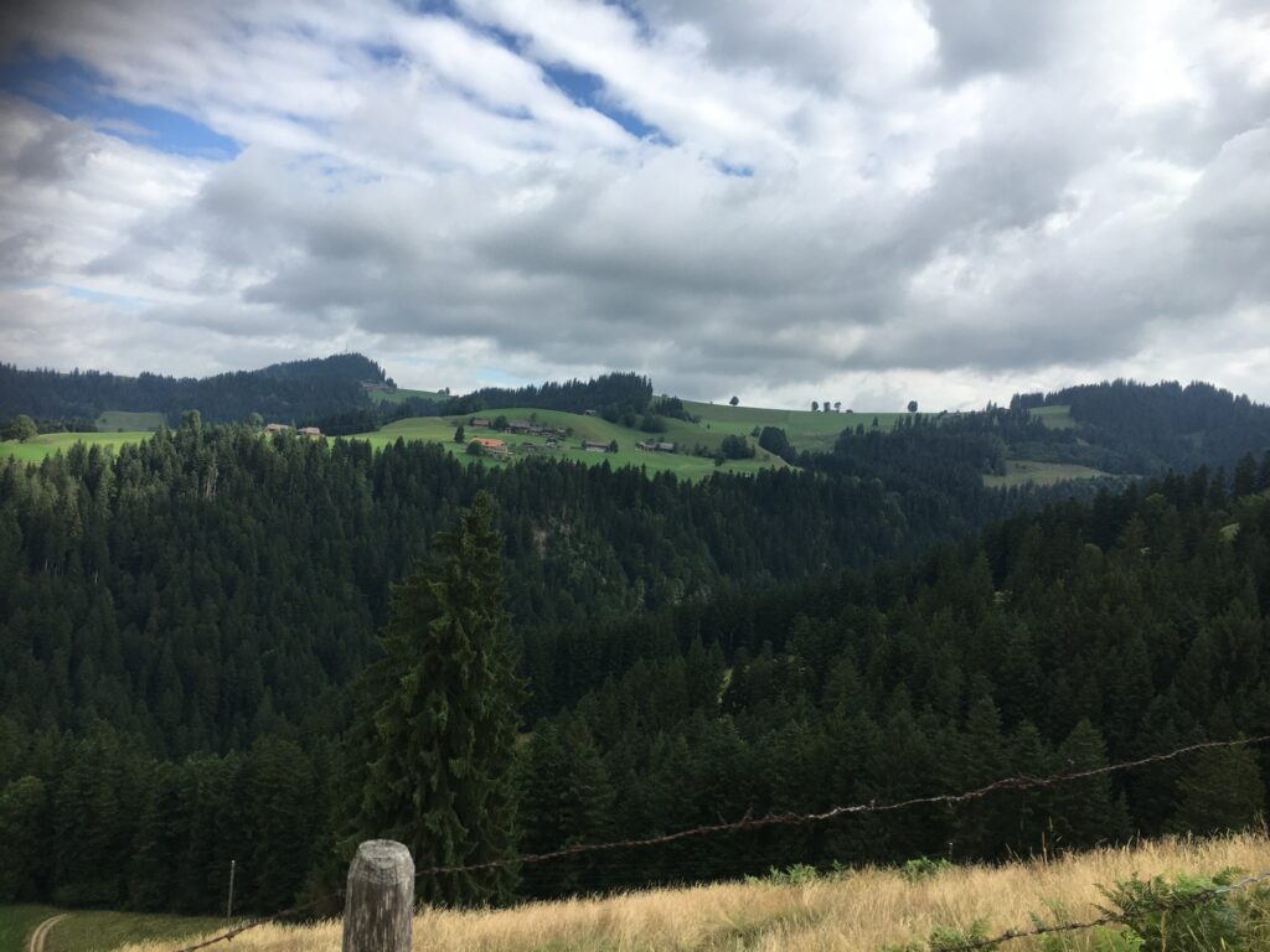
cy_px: 476
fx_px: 1064
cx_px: 635
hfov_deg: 61.7
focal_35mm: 29
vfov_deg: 48.2
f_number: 2.2
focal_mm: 4.15
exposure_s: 1/1451
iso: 25
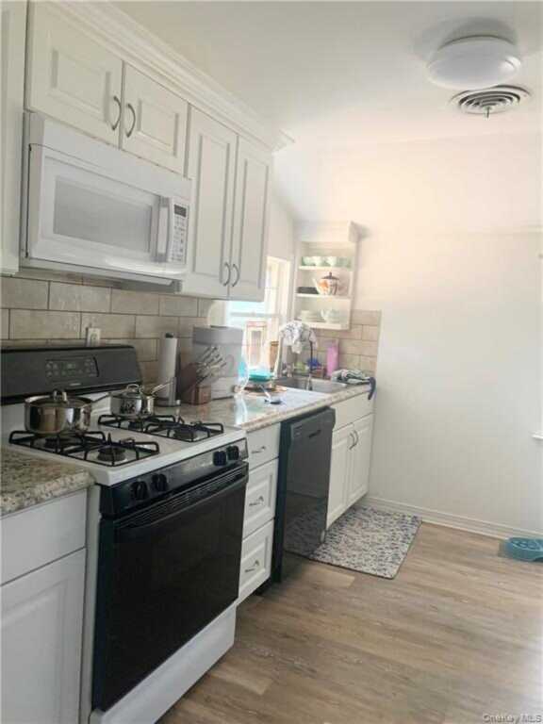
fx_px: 544
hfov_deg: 53.1
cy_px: 362
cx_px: 272
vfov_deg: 67.3
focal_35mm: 26
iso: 250
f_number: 1.8
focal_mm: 4.25
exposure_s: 1/60
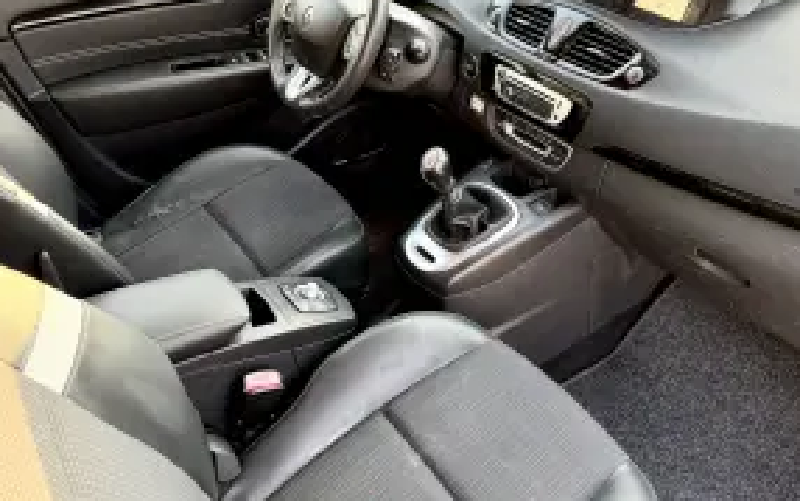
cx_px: 448
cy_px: 218
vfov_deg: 39.4
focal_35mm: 32
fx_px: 698
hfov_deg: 59.5
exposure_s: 1/147
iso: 200
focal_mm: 6.76
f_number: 1.78
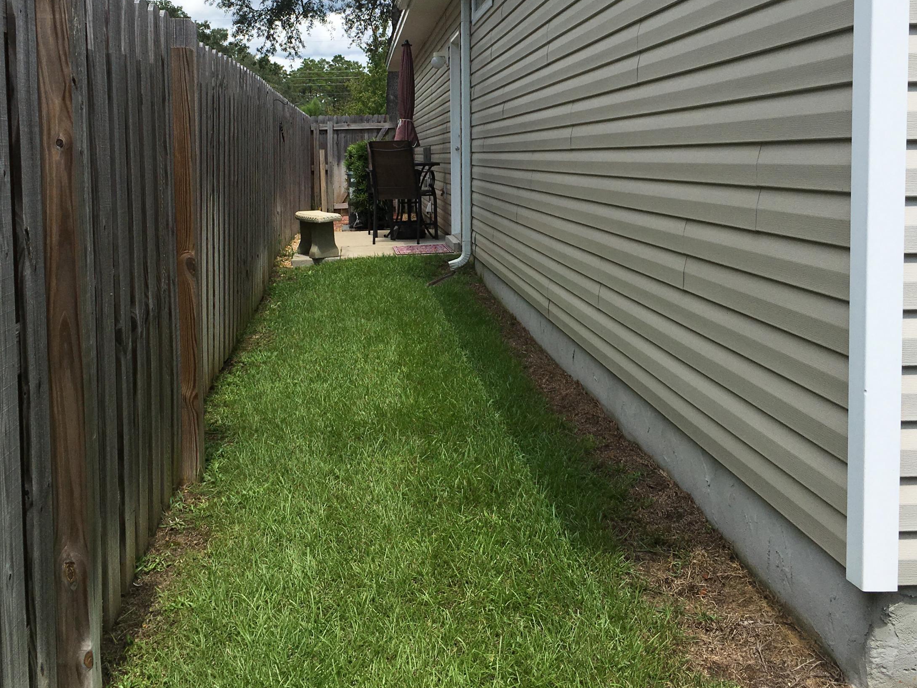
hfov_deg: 46.8
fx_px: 1060
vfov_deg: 35.6
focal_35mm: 40
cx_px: 423
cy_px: 221
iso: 25
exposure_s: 1/2959
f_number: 2.2
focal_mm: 4.15
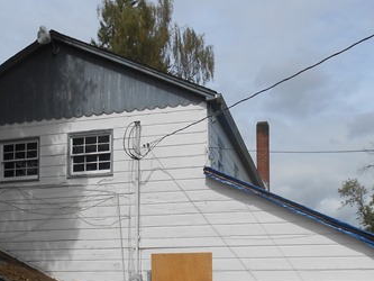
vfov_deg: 27.9
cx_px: 122
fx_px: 540
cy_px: 261
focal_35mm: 50
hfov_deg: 37.7
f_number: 3.5
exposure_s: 1/1500
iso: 80
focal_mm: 4.6
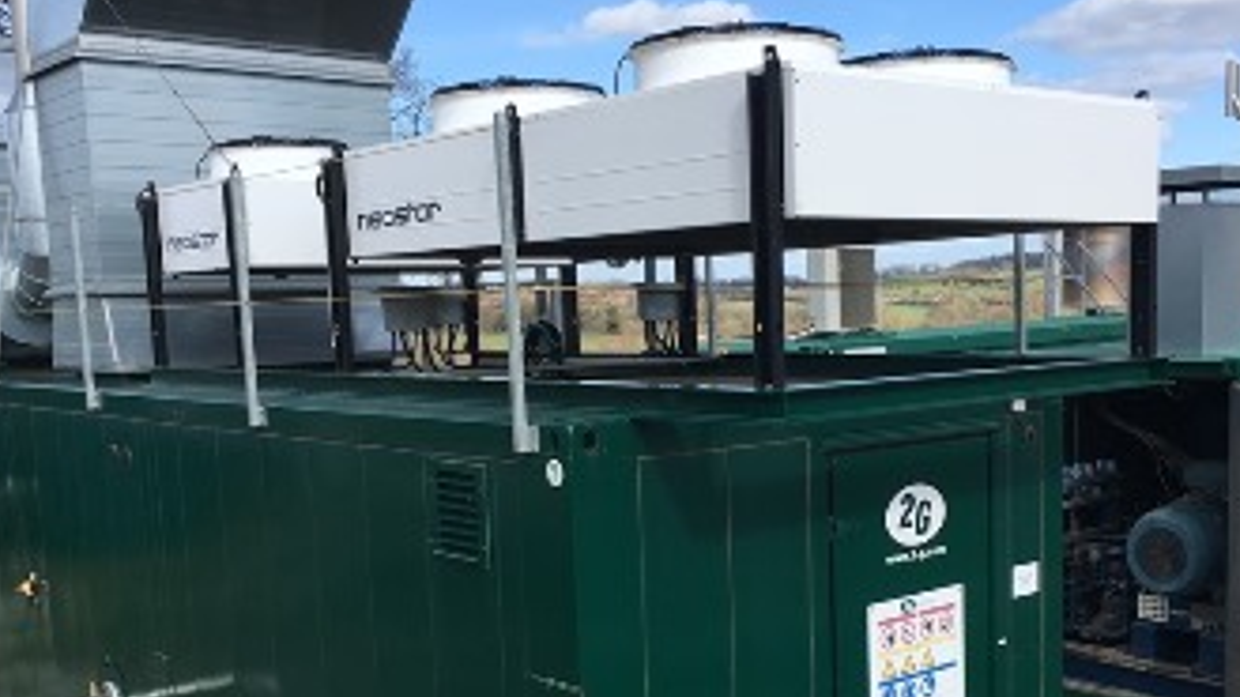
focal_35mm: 43
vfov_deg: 27.5
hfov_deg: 47.3
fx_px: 1414
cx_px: 675
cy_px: 486
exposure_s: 1/1202
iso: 25
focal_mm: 4.15
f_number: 2.2
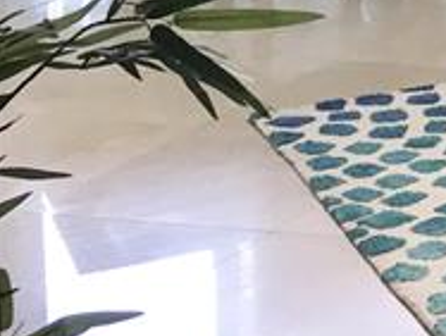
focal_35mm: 153
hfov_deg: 10.3
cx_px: 1216
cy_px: -284
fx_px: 1975
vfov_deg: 9.3
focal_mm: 3.99
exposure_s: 1/60
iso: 25
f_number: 1.8
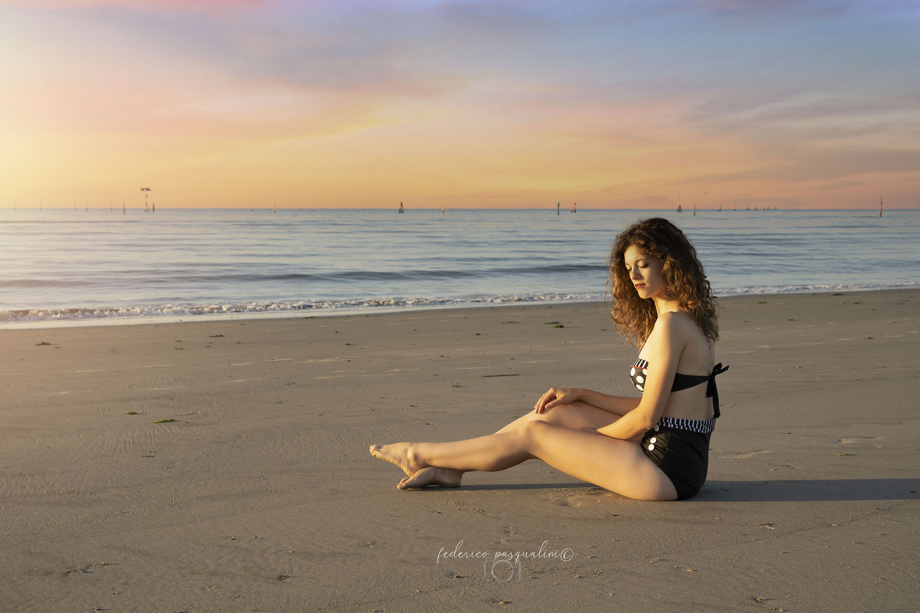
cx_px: 460
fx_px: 1278
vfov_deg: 27.0
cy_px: 306
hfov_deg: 39.6
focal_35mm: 50
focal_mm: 50
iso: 250
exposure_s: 1/160
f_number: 9
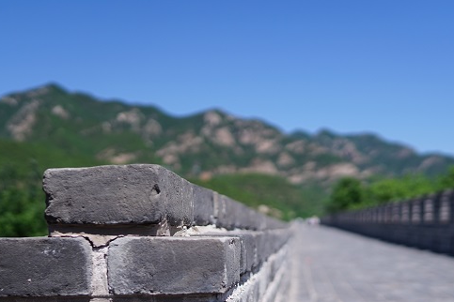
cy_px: 234
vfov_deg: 23.1
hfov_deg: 34.4
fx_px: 731
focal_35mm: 58
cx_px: 258
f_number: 2
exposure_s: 1/4000
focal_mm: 35
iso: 100
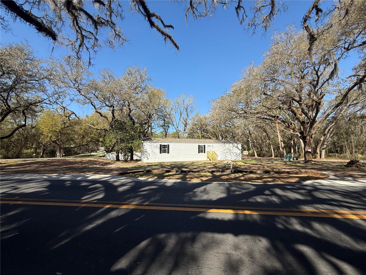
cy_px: 138
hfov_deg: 102.1
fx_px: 148
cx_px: 183
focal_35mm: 14
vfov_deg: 85.7
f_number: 2.2
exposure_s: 1/1698
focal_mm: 2.22
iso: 50
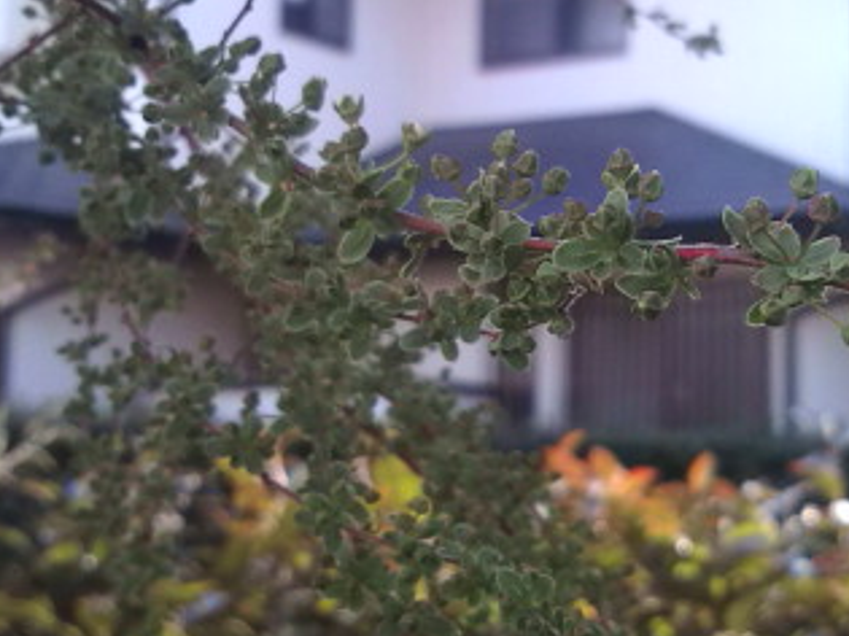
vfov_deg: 22.5
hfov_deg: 29.7
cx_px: 553
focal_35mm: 65
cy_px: 234
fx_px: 1594
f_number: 2.8
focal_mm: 3.3
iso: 64
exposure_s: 1/120
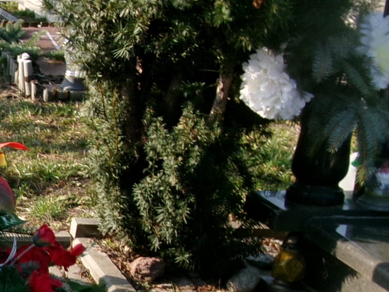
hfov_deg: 17.6
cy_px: 310
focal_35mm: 98
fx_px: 1101
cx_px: -225
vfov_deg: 14.8
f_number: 10.8
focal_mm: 5.1
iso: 100
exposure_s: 1/38
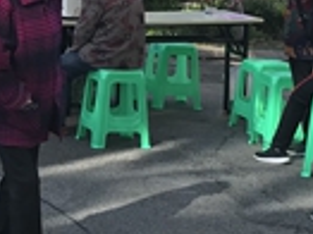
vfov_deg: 10.6
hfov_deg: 14.3
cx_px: 72
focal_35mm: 137
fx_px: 1238
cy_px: -38
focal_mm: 3.99
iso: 20
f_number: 1.8
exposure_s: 1/929
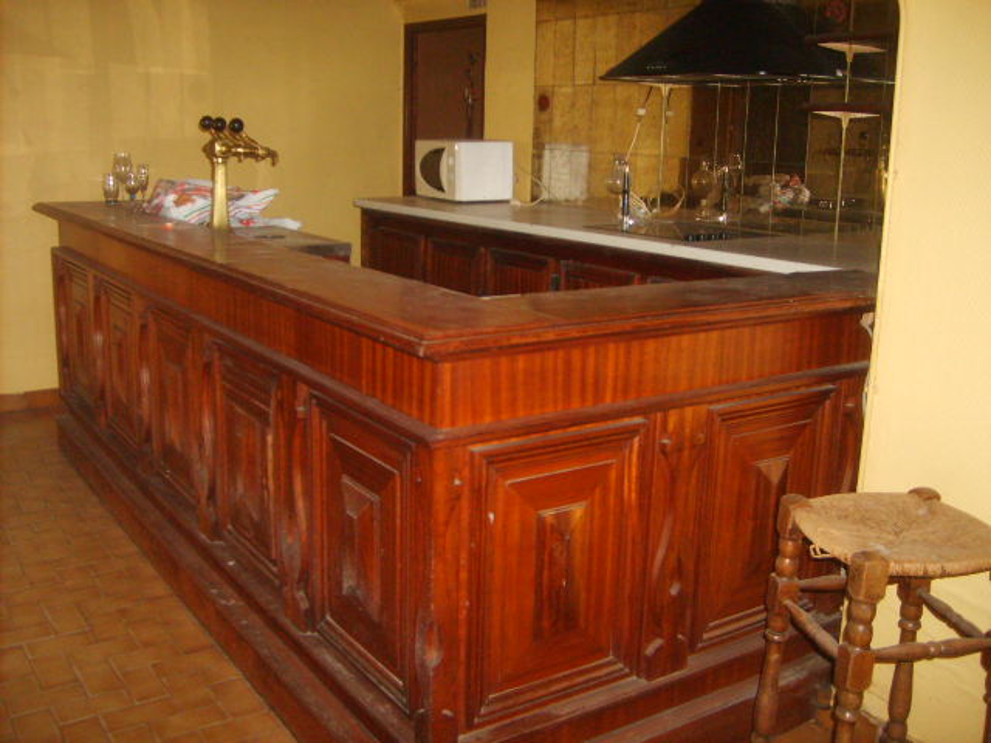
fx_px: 1002
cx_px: 496
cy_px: 372
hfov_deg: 52.6
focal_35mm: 35
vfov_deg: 40.7
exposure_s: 1/45
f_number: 2.8
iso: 253
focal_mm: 5.8
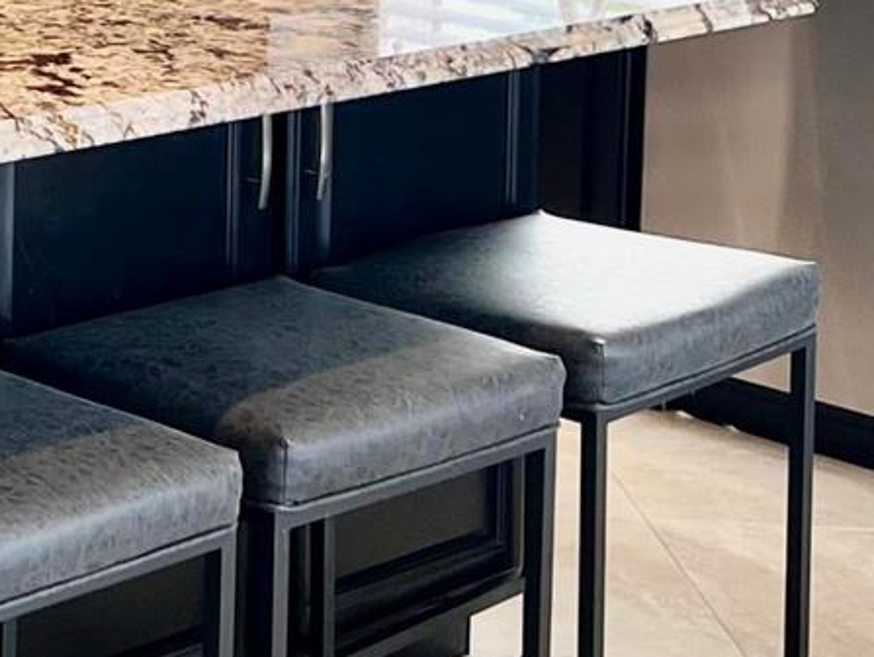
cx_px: -330
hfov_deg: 15.6
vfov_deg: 11.8
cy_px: -409
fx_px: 3007
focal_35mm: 119
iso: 50
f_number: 1.5
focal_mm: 5.7
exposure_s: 1/120
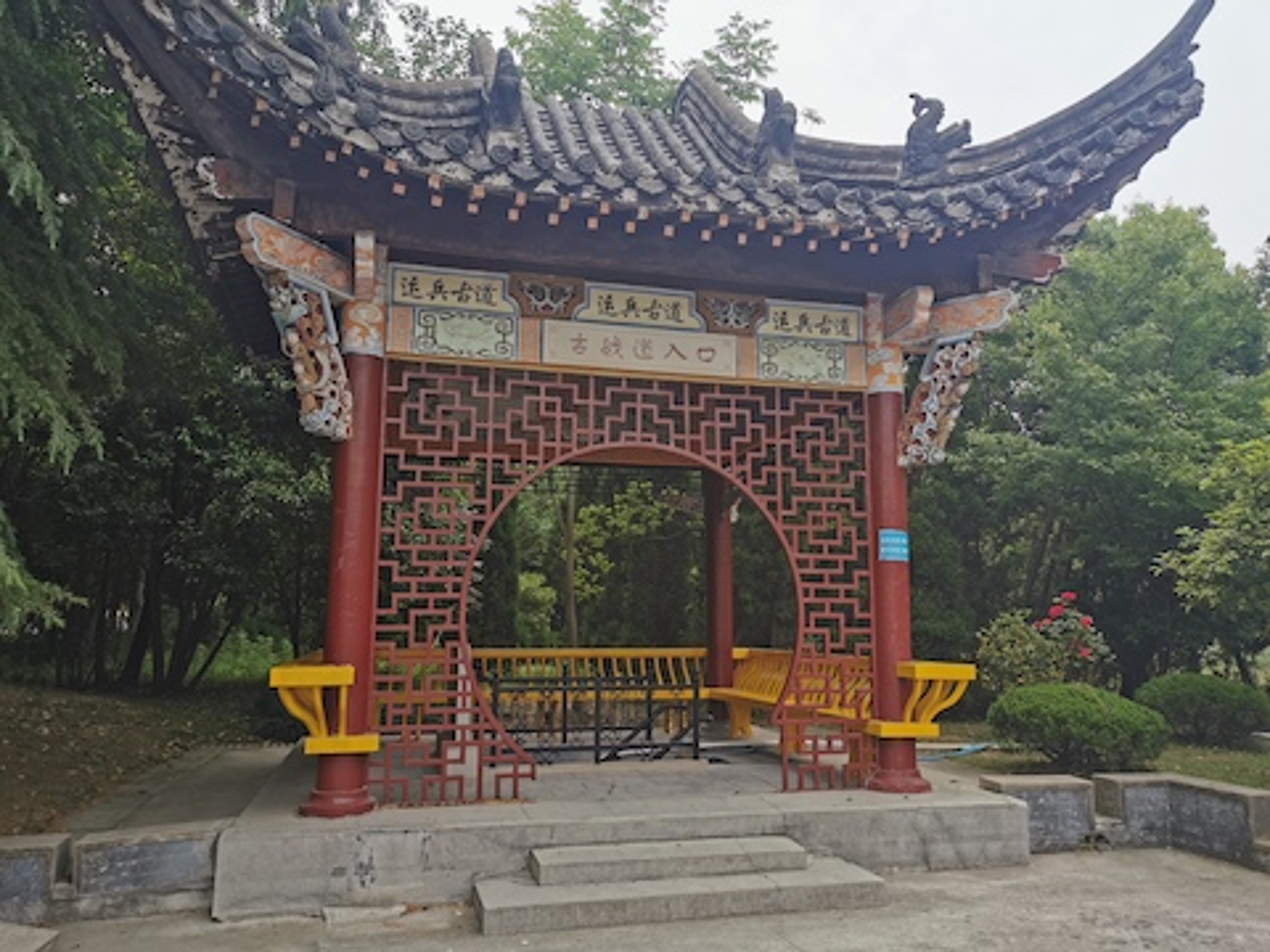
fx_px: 991
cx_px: 635
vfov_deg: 51.4
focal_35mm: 27
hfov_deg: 65.3
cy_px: 476
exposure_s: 1/503
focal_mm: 5.58
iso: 50
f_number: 1.8
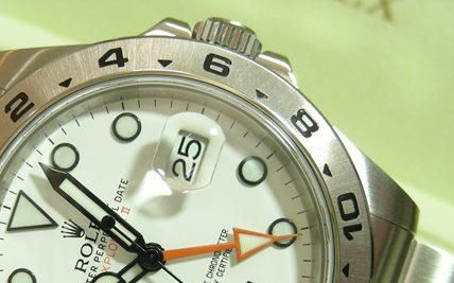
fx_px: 804
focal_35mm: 65
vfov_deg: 19.7
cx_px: 161
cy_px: 248
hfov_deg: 31.4
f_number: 3.5
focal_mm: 6.8
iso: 185
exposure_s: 1/30.6
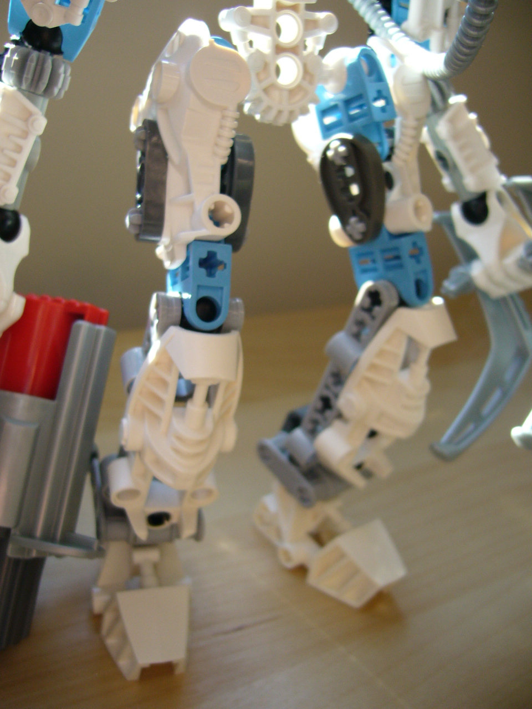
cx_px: 266
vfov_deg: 52.6
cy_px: 354
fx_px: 717
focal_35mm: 35
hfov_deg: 40.7
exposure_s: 1/160
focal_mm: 5.8
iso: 100
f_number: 2.8
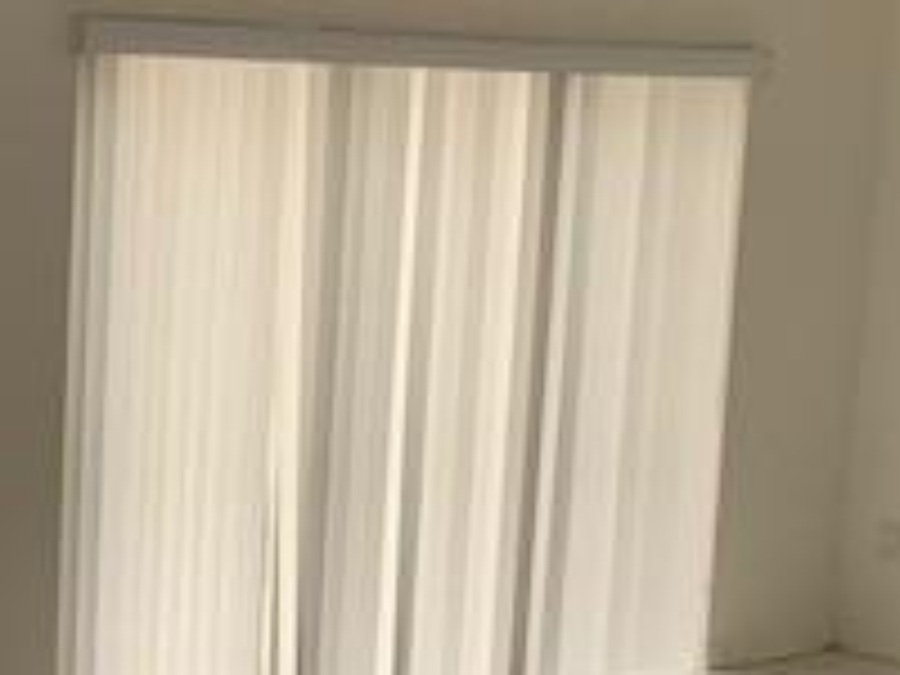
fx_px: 2158
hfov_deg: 21.4
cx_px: -256
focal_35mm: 83
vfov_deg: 17.4
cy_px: 648
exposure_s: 1/60
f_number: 1.8
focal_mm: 4.25
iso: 250
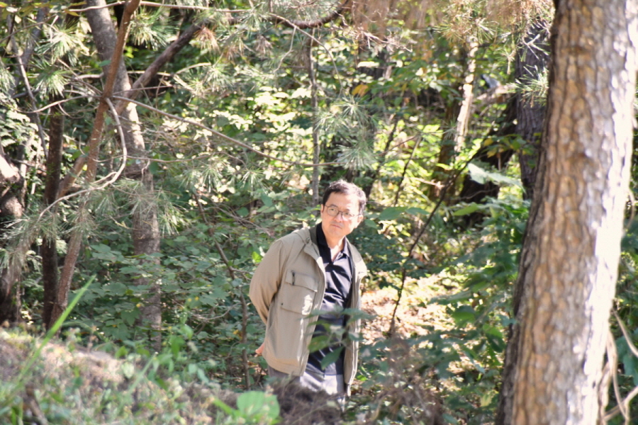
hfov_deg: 5.5
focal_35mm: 375
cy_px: 212
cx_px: 319
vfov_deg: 3.7
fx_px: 6645
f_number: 6.3
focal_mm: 250
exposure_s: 1/80
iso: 800
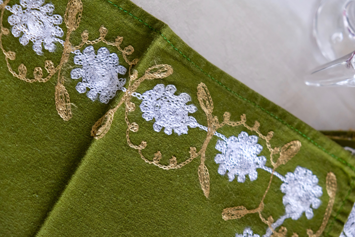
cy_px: 118
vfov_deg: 16.5
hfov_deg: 24.5
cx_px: 178
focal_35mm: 83
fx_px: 818
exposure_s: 1/75
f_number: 4
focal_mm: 55
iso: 6400
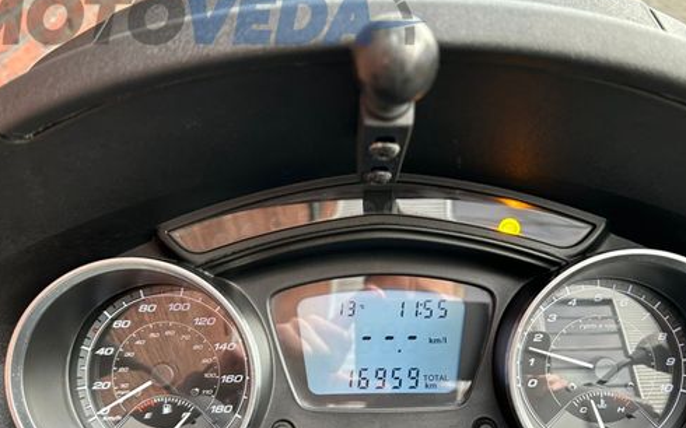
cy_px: 298
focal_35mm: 36
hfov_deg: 54.0
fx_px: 673
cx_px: 371
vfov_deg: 34.9
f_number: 1.5
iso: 100
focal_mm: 5.7
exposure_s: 1/121
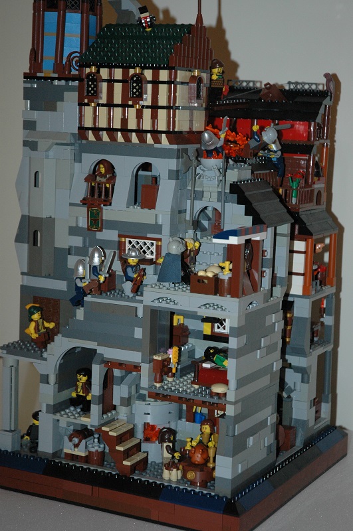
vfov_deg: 26.0
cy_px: 266
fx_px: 1151
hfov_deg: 17.4
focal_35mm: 78
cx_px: 176
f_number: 4.5
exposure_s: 1/60
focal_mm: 52
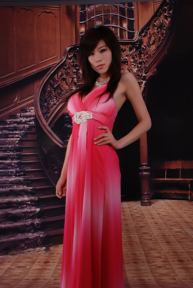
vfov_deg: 49.5
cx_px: 96
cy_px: 144
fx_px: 313
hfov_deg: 34.3
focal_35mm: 39
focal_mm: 26
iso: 100
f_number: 8
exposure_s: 1/8
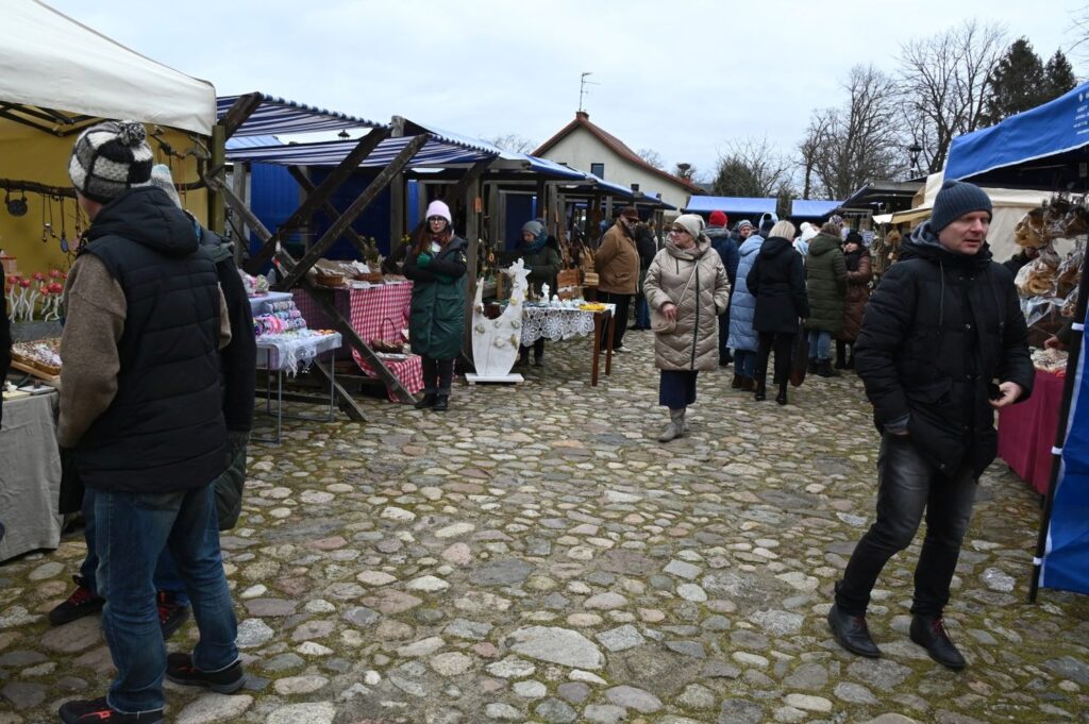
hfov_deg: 63.7
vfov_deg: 44.9
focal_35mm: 29
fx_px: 877
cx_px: 544
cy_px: 362
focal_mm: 29
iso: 1250
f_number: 11
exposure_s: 1/500
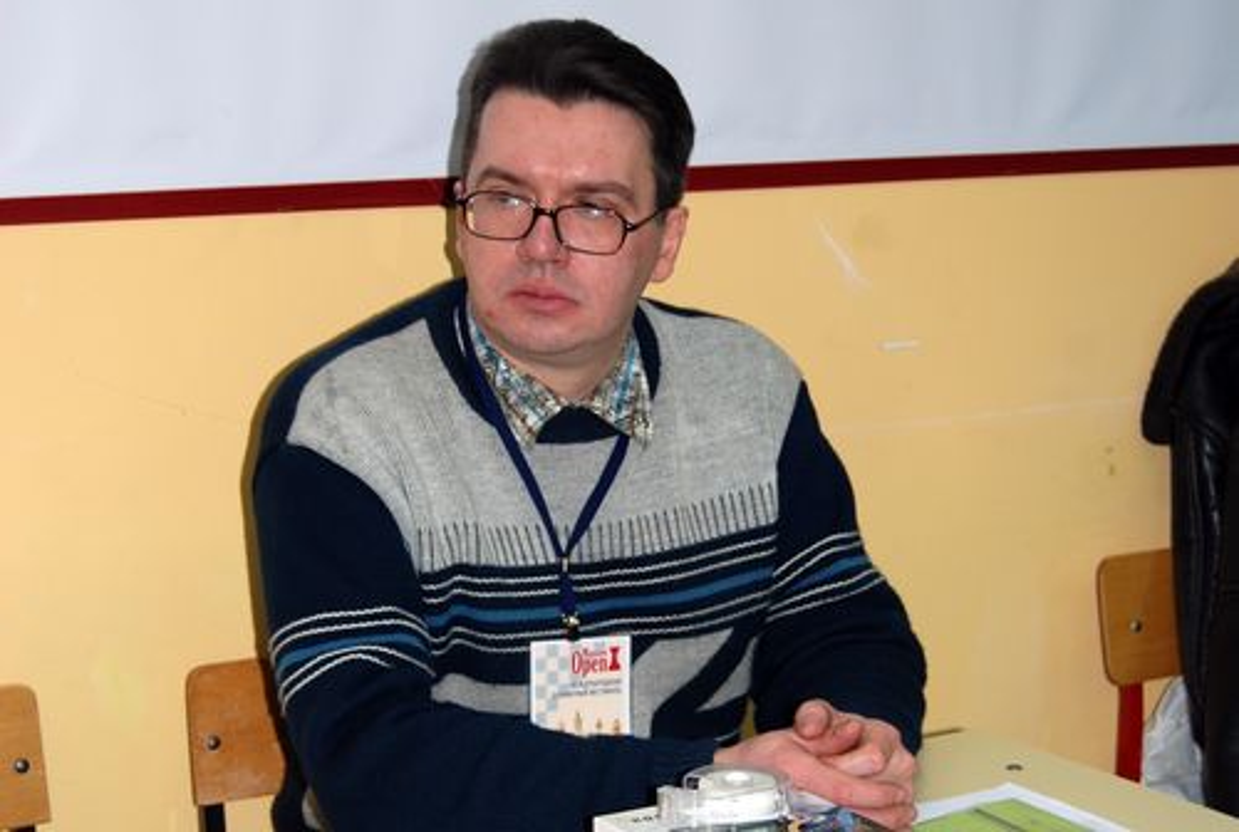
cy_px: 416
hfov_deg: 37.8
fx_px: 1811
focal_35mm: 52
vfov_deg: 25.9
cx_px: 620
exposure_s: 1/60
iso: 200
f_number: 4.8
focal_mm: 35
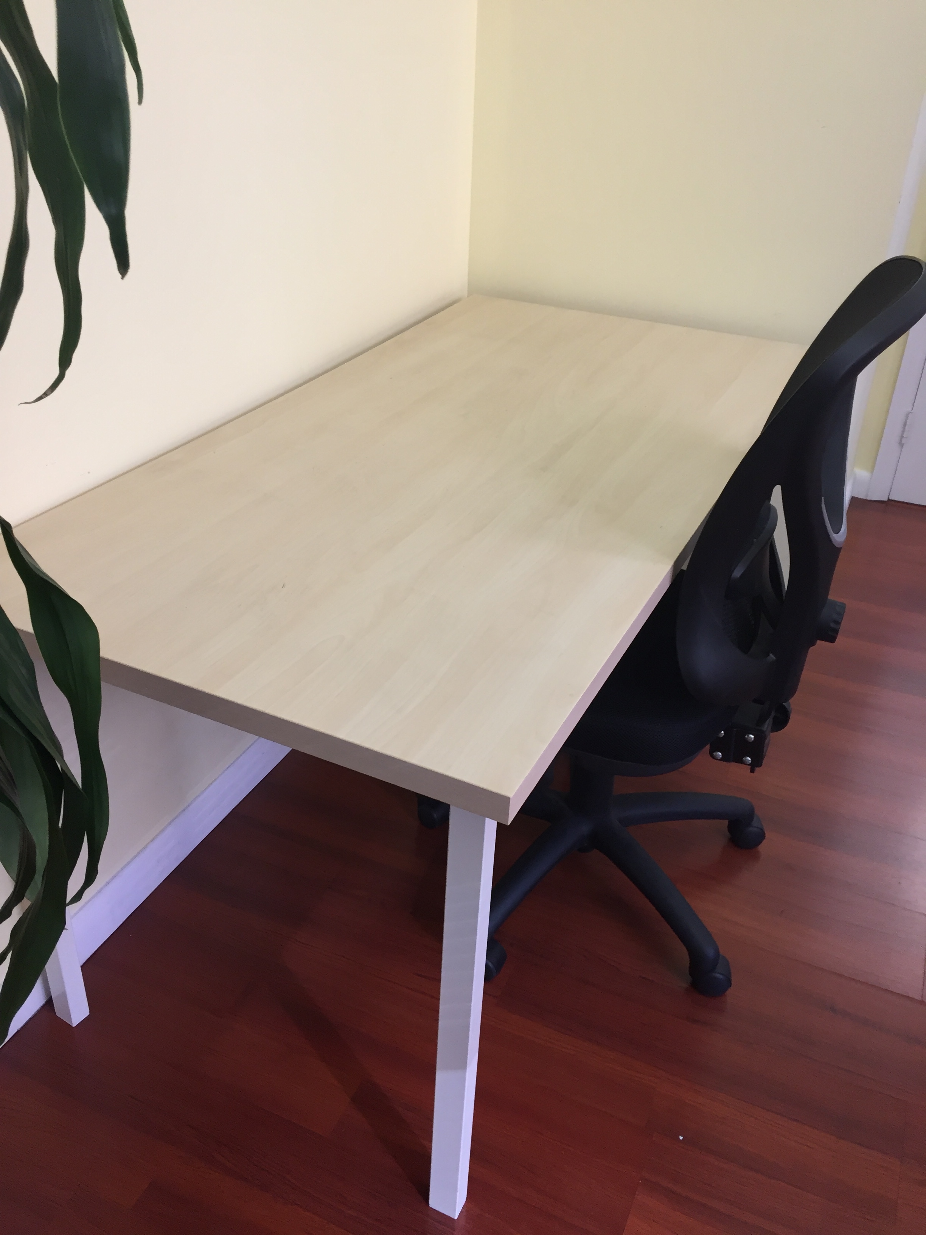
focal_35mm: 29
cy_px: 618
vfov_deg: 61.7
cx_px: 463
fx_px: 1034
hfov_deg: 48.2
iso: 64
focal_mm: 4.15
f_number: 2.2
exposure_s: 1/30
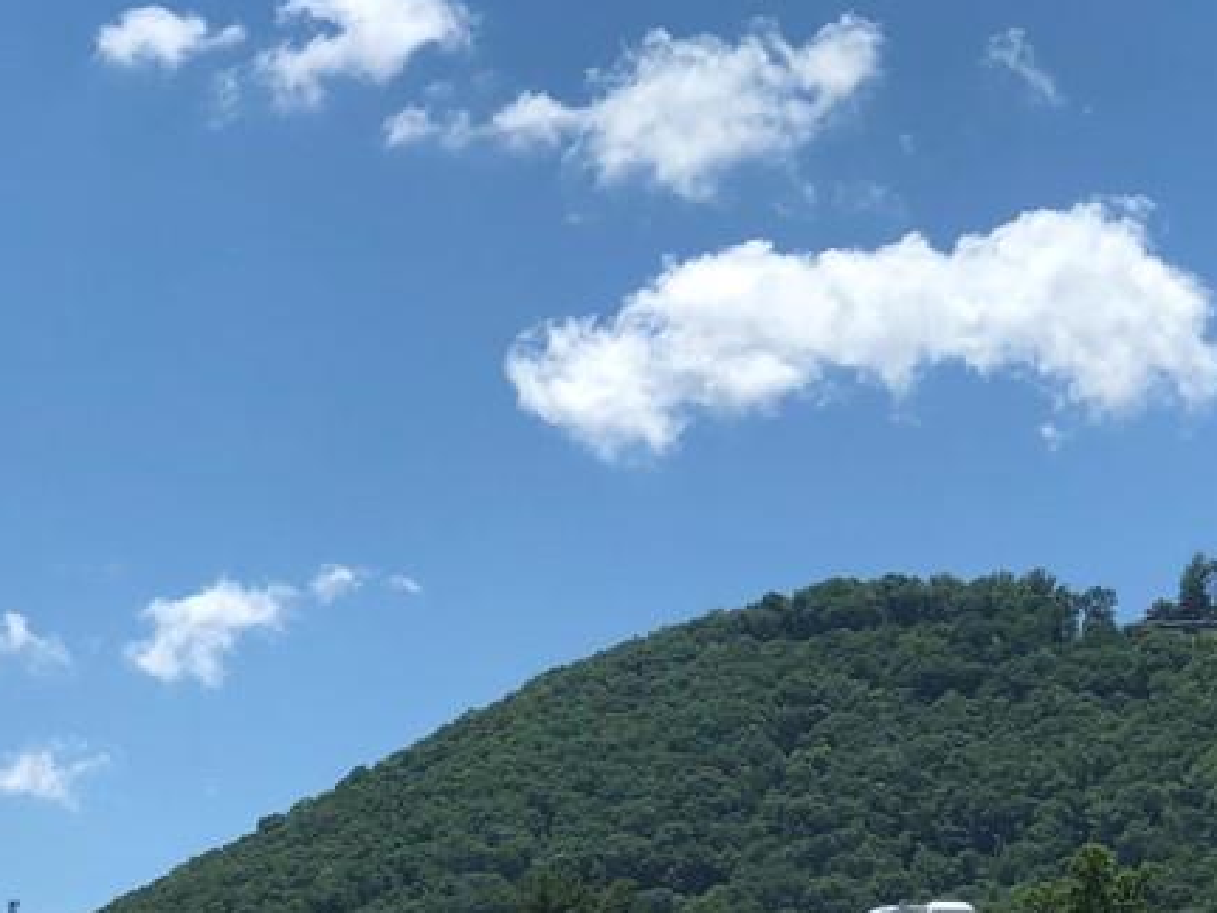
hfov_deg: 14.4
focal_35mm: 135
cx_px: 65
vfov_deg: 10.9
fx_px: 4746
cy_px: 969
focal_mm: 6.6
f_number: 2.8
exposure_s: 1/1080
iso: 20
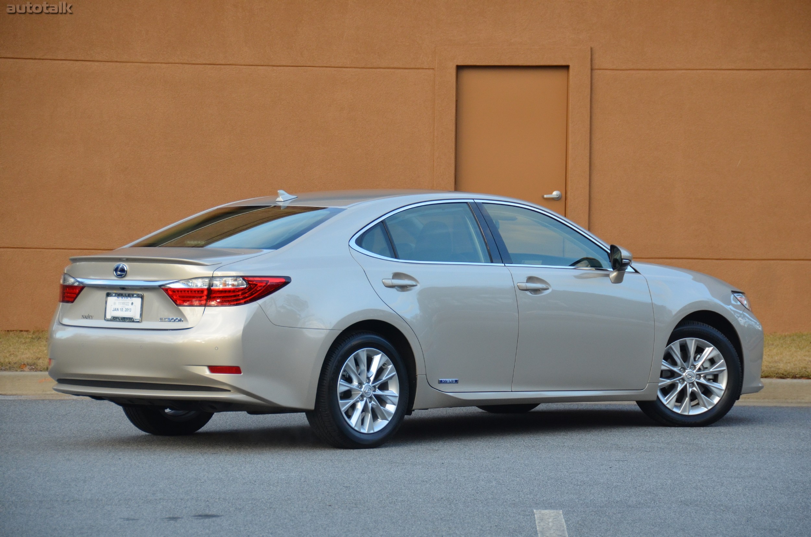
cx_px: 406
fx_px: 3204
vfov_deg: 9.6
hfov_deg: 14.4
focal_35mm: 142
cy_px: 268
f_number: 5.3
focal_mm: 95
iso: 800
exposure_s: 1/500
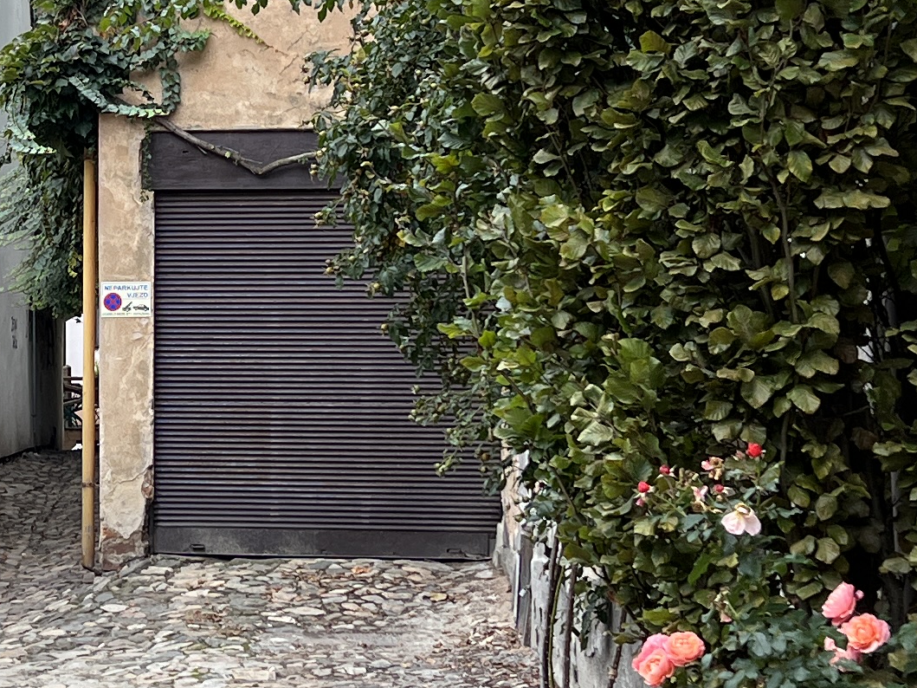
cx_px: 42
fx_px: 2622
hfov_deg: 19.4
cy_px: 321
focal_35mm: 99
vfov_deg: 14.9
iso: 50
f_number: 1.5
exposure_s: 1/940
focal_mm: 5.7
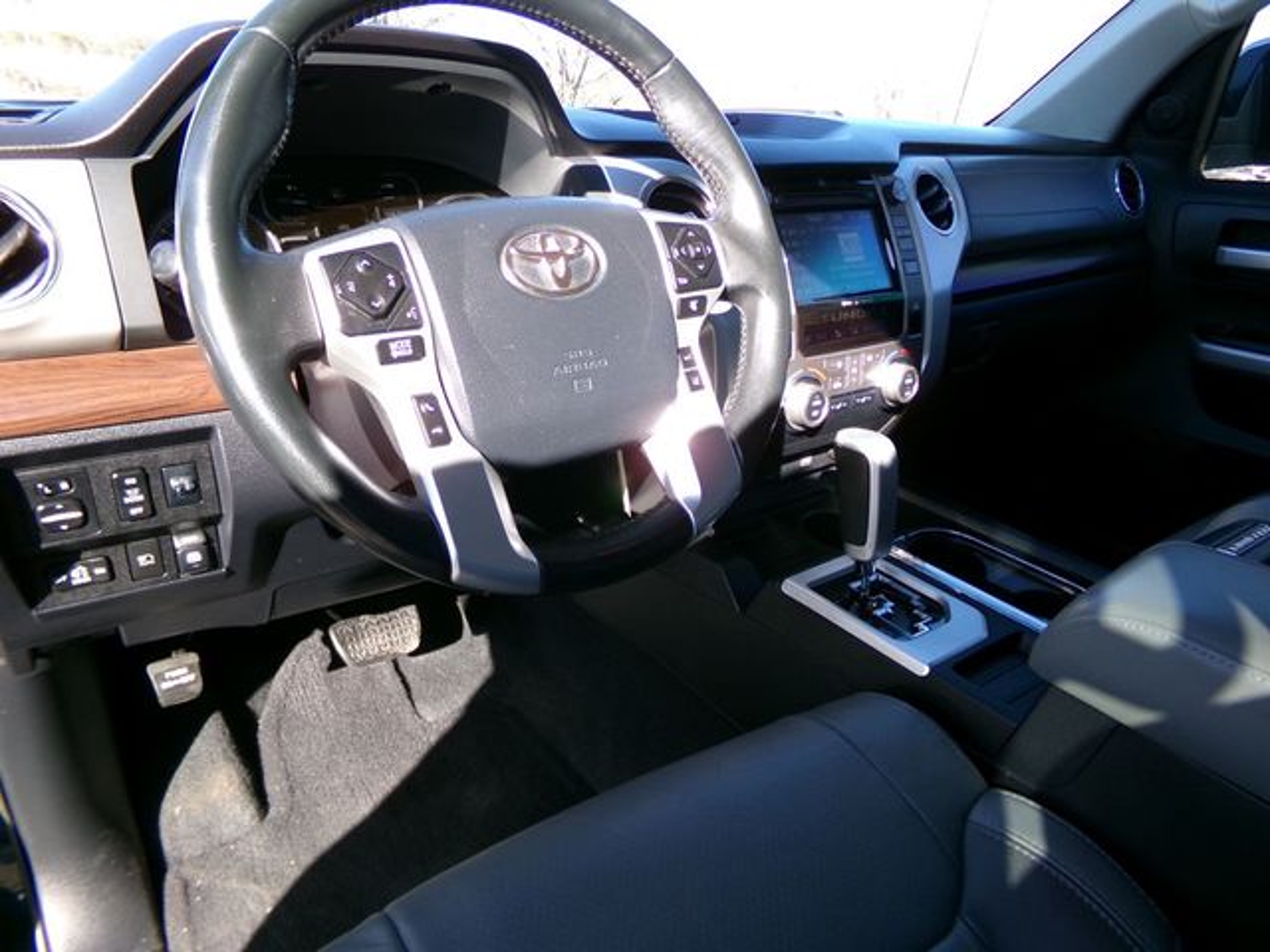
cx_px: 635
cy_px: 476
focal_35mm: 24
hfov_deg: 71.6
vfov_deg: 56.8
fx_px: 881
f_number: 3.7
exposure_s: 1/100
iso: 100
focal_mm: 4.3
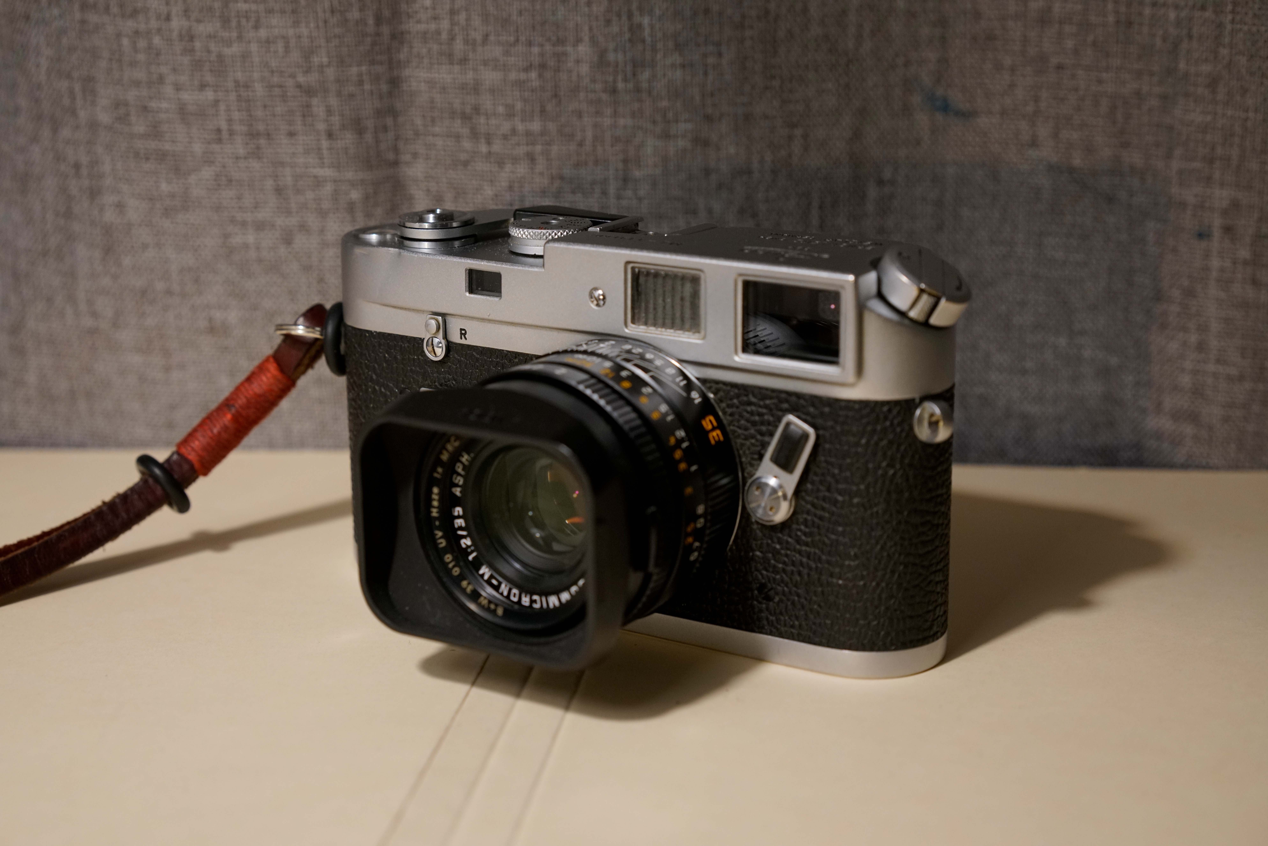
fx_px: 1937
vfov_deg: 24.6
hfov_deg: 36.2
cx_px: 634
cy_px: 423
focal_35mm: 55
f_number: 5.6
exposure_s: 1/60
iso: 1250
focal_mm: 55
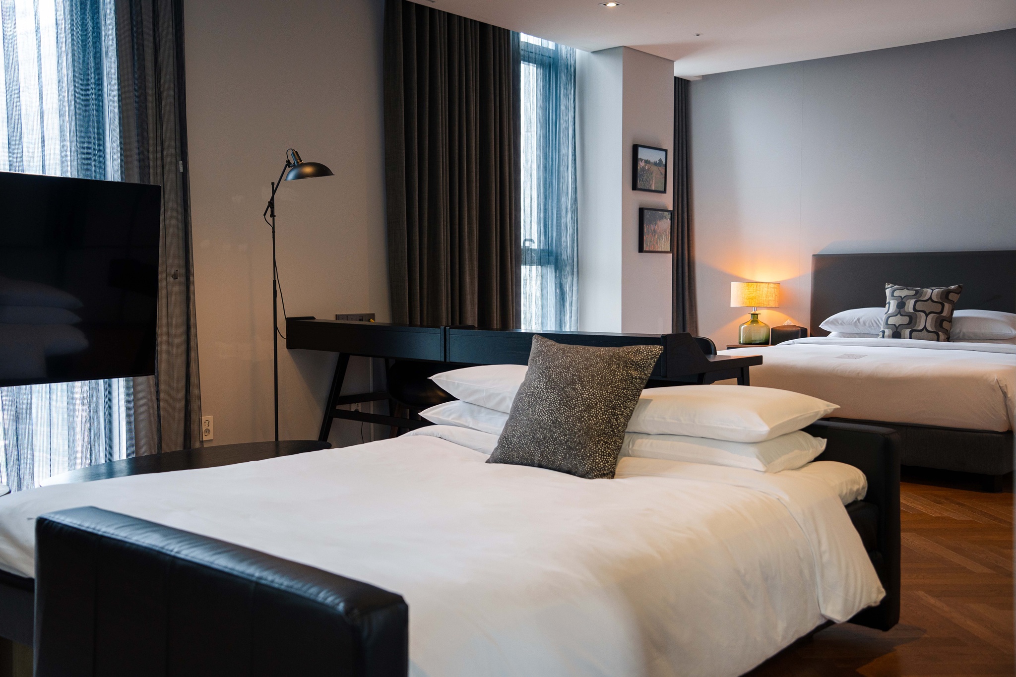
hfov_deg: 51.9
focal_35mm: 37
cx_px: 508
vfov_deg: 35.9
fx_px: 1044
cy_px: 338
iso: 800
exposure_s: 1/80
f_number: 4
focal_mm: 37
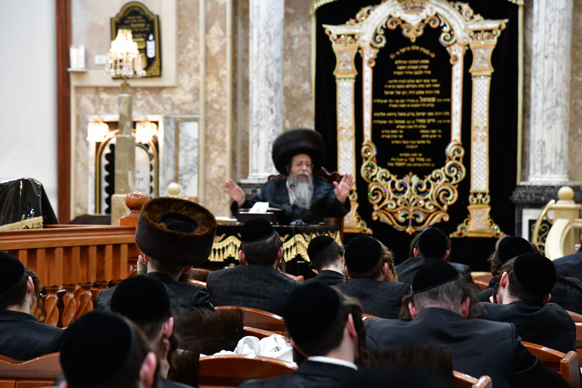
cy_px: 194
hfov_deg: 17.1
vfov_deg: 11.4
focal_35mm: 120
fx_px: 1940
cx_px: 291
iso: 2500
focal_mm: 120
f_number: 5.6
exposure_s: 1/100
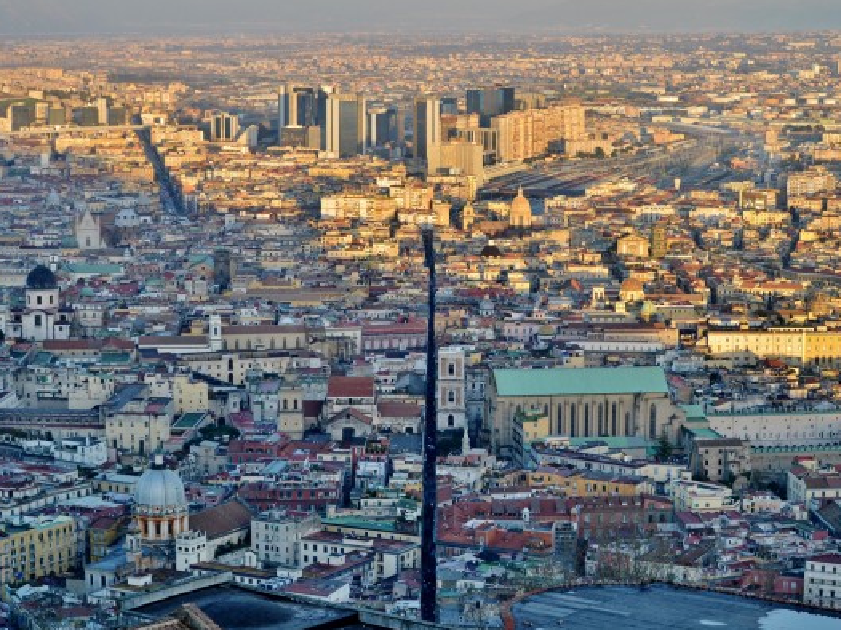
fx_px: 2199
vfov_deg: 16.3
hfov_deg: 21.7
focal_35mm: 91
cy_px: 313
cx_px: 440
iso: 180
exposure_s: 1/125
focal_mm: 55
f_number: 5.6
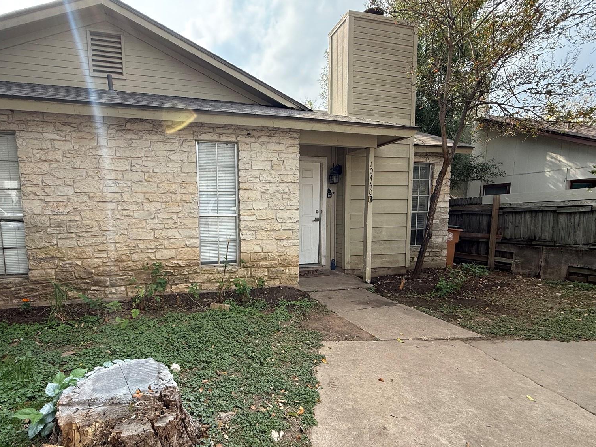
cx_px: 261
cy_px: 252
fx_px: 327
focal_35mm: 19
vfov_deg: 68.4
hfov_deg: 84.3
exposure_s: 1/545
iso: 50
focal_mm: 2.22
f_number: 2.2
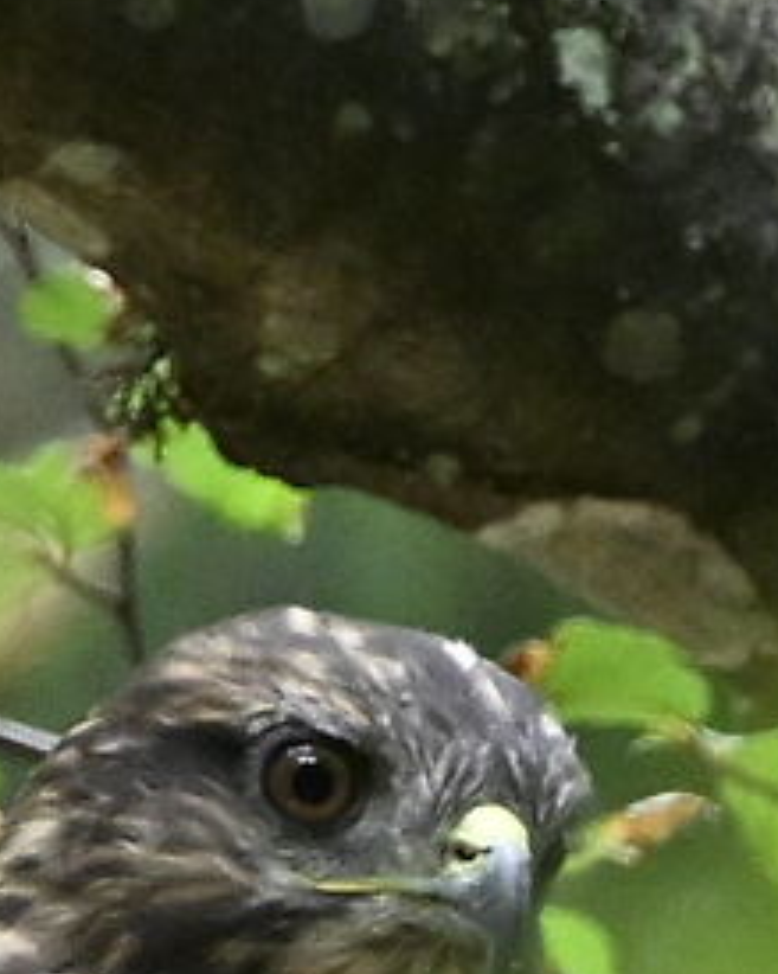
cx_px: -82
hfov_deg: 0.3
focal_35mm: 4939
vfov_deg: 0.4
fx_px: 142235
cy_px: 1081
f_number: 5.6
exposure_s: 1/640
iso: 4000
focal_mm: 400
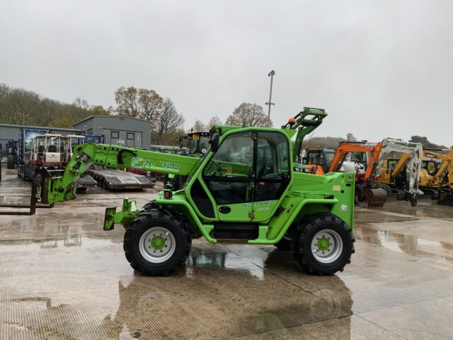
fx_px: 380
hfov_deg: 61.7
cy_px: 170
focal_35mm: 29
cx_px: 226
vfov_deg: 48.2
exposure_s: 1/122
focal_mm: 3
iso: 40
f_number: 1.8
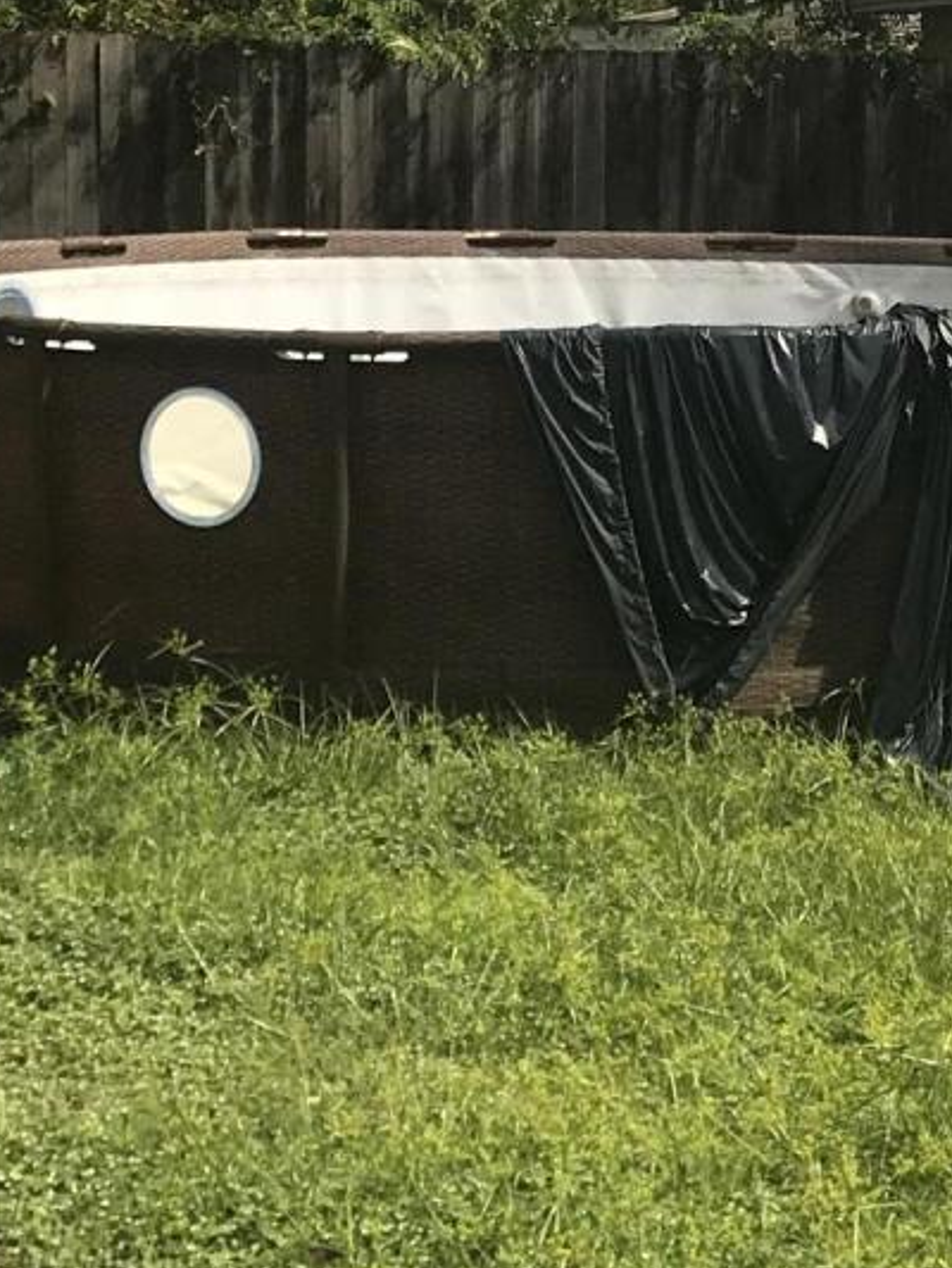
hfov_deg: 14.0
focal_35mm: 105
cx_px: 800
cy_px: 469
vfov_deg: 18.7
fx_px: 3849
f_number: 1.8
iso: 20
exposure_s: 1/2519
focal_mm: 3.99
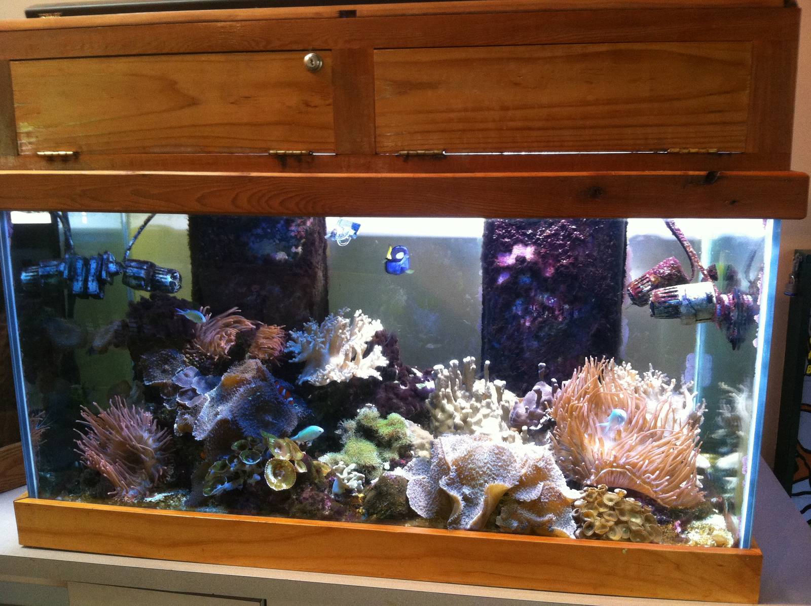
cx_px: 406
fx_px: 819
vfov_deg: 40.6
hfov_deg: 52.7
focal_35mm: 35
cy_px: 303
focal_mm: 3.85
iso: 200
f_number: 2.8
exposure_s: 1/15
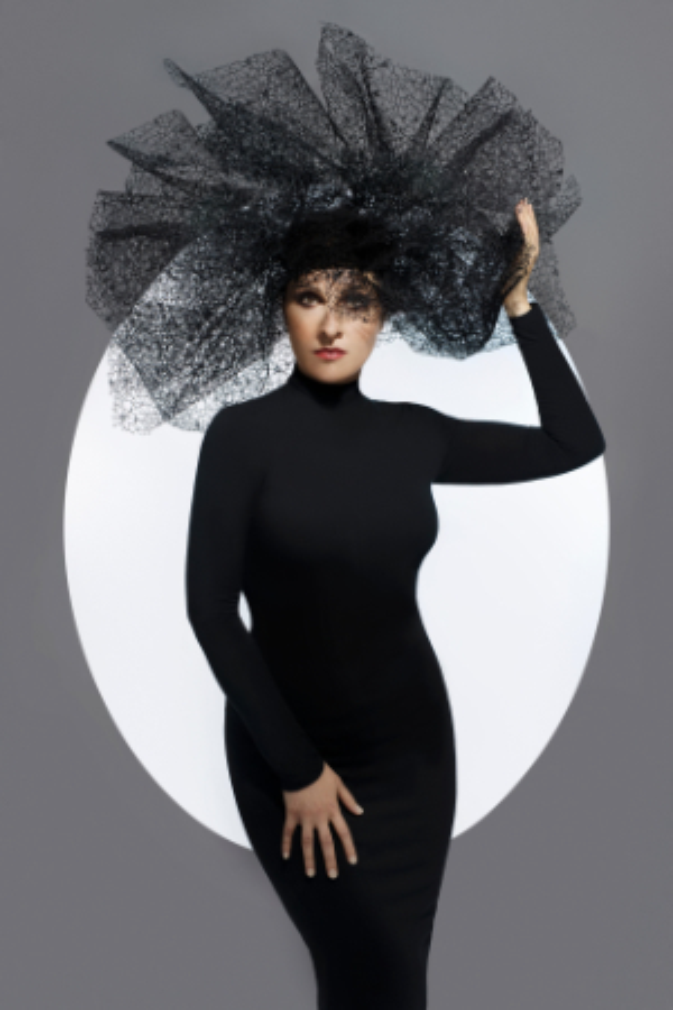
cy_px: 505
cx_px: 336
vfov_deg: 39.6
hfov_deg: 27.0
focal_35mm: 50
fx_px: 1402
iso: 100
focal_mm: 50
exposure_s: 1/200
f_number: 8
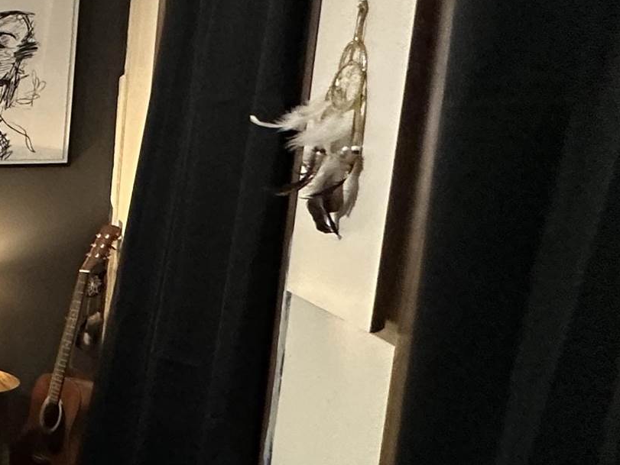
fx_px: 950
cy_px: 283
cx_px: -516
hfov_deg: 21.6
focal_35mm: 53
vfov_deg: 27.5
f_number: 2.2
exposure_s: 1/60
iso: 400
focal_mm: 2.22
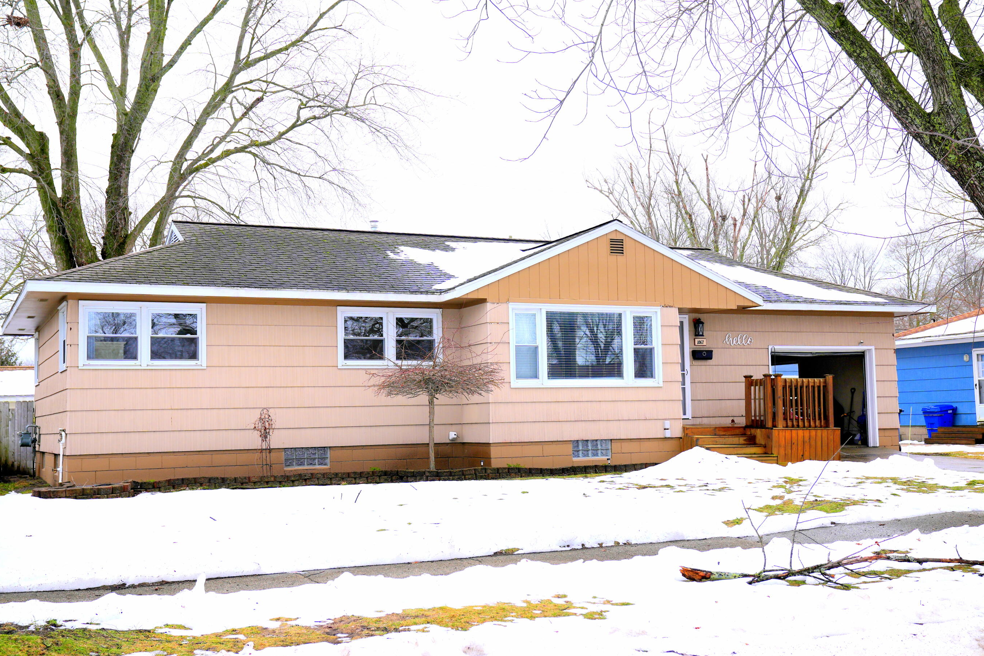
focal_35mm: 42
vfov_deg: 31.9
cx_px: 493
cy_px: 339
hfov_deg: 46.4
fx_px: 1148
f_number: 5.6
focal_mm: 38
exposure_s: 1/250
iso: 100
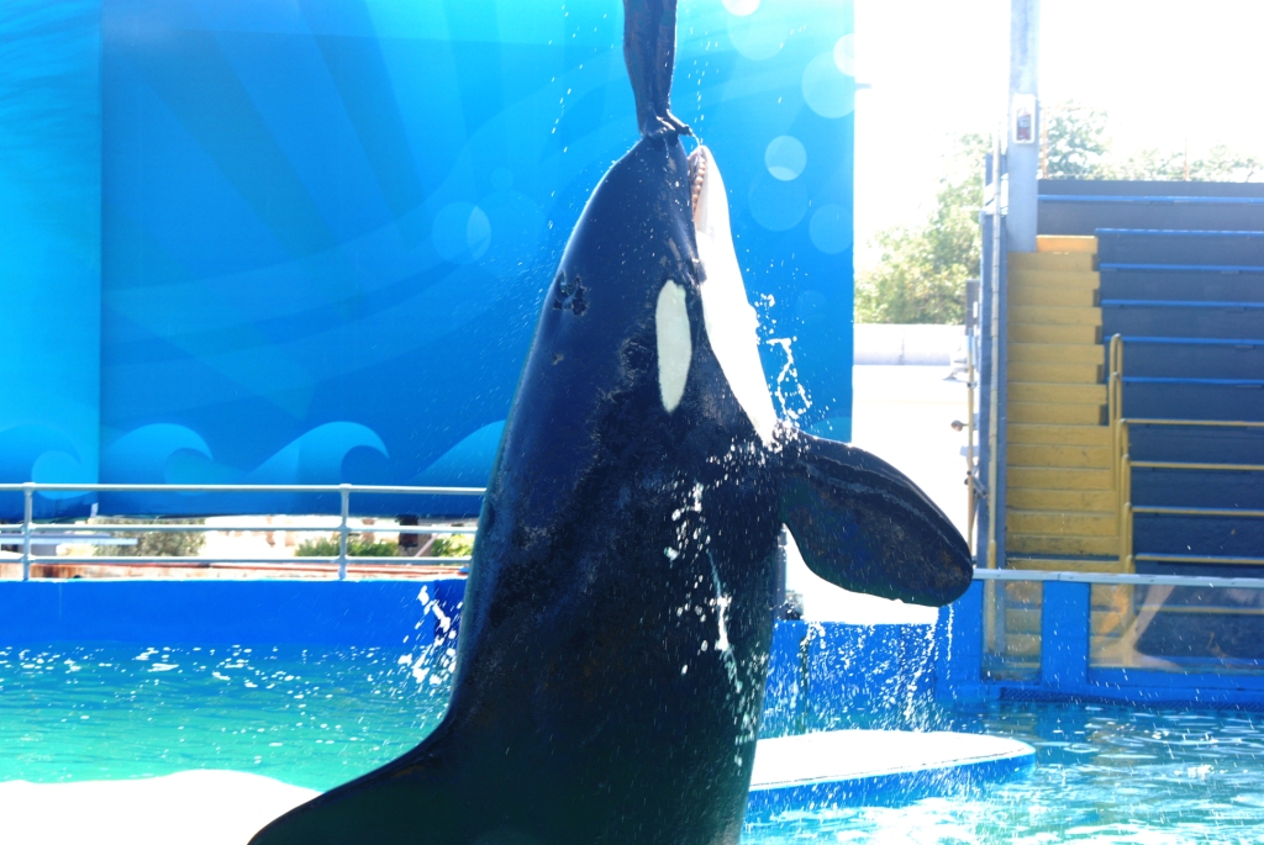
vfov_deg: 13.1
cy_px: 422
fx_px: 3690
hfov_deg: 19.4
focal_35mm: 105
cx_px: 632
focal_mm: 70
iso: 400
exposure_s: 1/160
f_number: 6.3
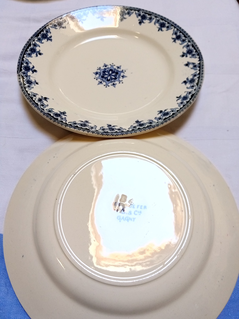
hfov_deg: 49.7
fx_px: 258
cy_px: 160
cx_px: 120
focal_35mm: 28
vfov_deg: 63.4
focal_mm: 3.57
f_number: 1.8
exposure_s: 1/50
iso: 240
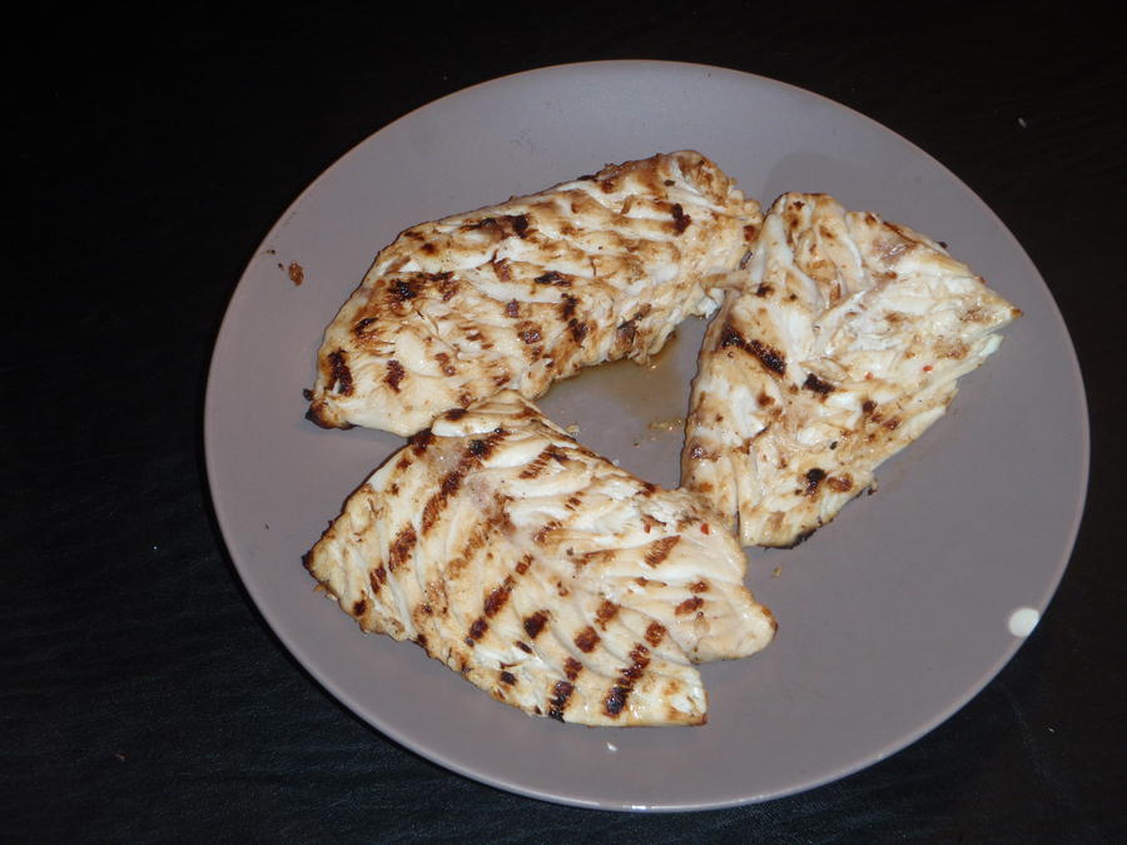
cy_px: 422
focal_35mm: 57
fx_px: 1856
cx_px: 564
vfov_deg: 25.7
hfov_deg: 33.8
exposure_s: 1/50
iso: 100
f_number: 4.5
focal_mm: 10.34
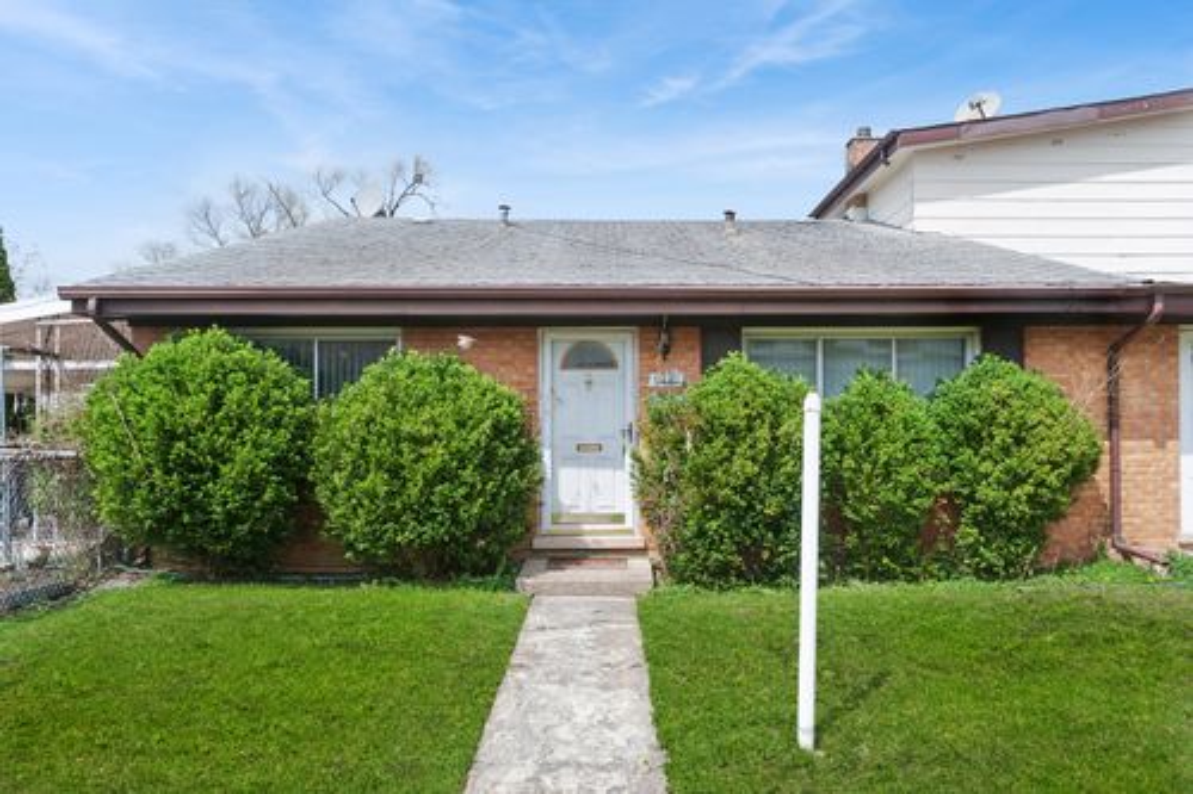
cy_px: 397
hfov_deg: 73.8
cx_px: 596
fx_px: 795
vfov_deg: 53.1
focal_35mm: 24
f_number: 8
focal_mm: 24
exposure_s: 1/500
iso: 400
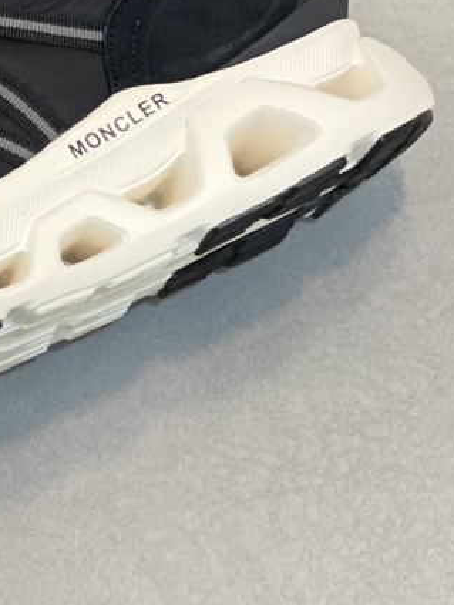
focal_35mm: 176
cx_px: -249
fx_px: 3076
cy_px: -31
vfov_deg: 11.1
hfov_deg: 8.2
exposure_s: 1/100
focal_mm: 6
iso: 200
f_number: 2
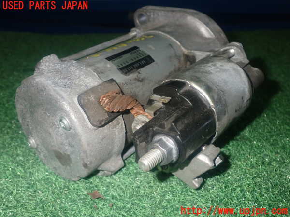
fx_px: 318
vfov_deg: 37.7
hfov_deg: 49.0
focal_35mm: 38
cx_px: 145
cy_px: 108
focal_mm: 6.83
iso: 500
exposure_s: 1/40
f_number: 8
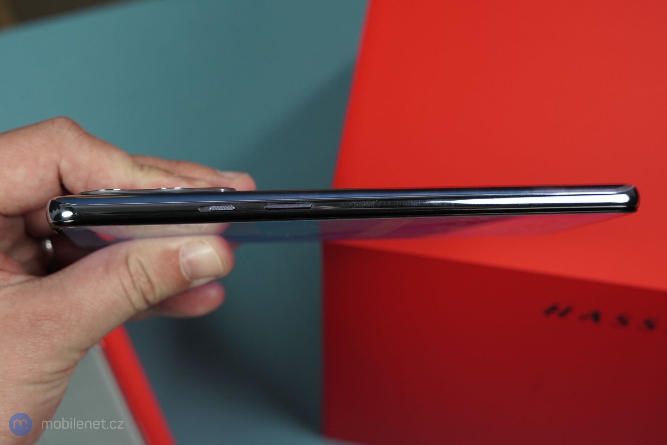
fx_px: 741
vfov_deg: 33.4
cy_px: 222
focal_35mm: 40
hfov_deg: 48.5
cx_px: 334
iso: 1250
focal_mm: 40
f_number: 6.3
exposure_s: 1/200
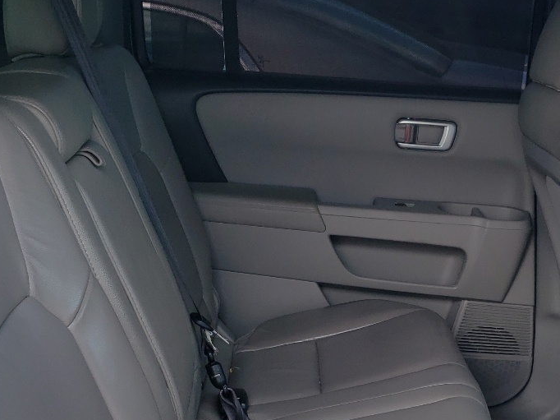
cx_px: 376
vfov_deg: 23.4
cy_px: 372
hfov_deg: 31.4
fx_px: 986
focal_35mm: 61
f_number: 1.5
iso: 50
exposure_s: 1/227
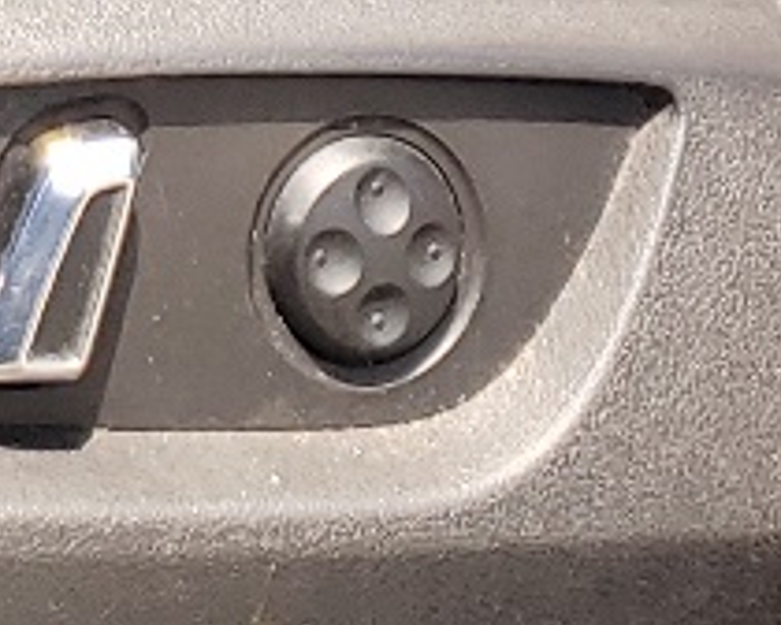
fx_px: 4461
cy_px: -1421
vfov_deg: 7.0
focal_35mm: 193
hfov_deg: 9.0
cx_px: -1082
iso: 50
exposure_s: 1/556
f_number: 1.5
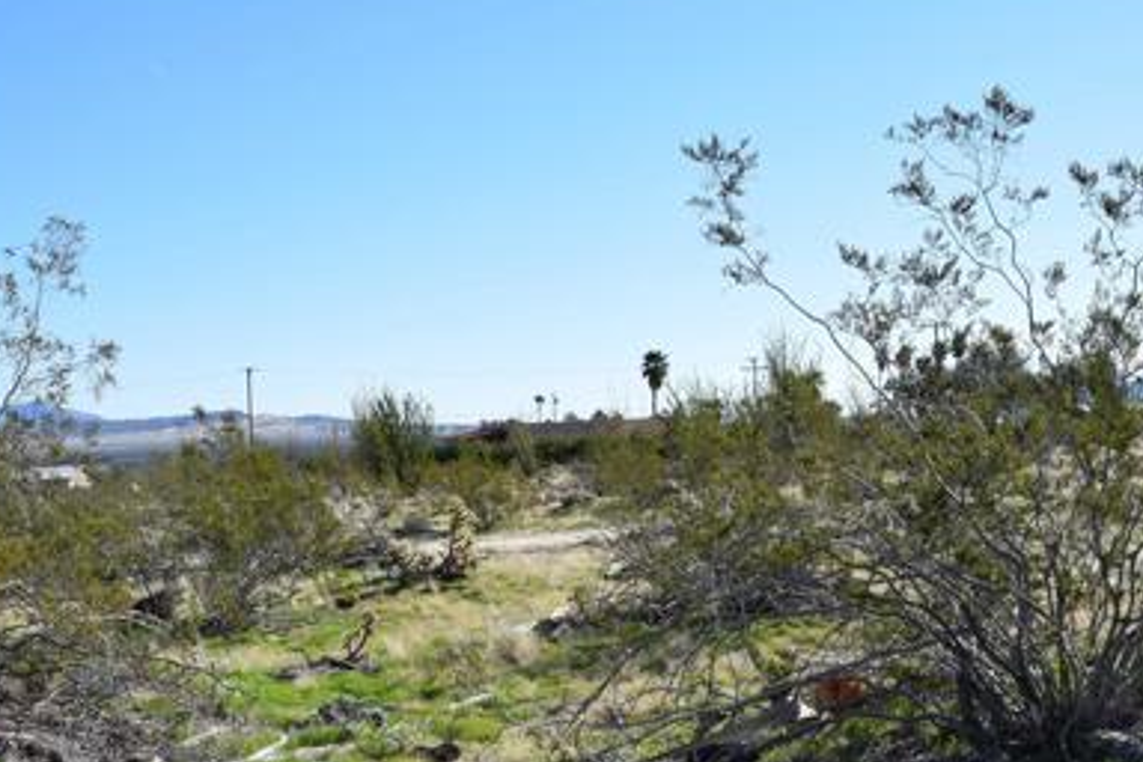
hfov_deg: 36.2
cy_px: 403
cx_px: 625
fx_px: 1746
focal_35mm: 55
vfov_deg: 24.6
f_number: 9
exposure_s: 1/320
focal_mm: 22
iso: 200
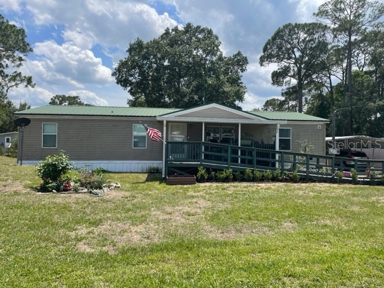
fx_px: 288
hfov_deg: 67.3
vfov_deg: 53.1
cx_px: 192
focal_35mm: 26
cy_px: 144
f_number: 1.6
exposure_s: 1/3731
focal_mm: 4.2
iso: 32
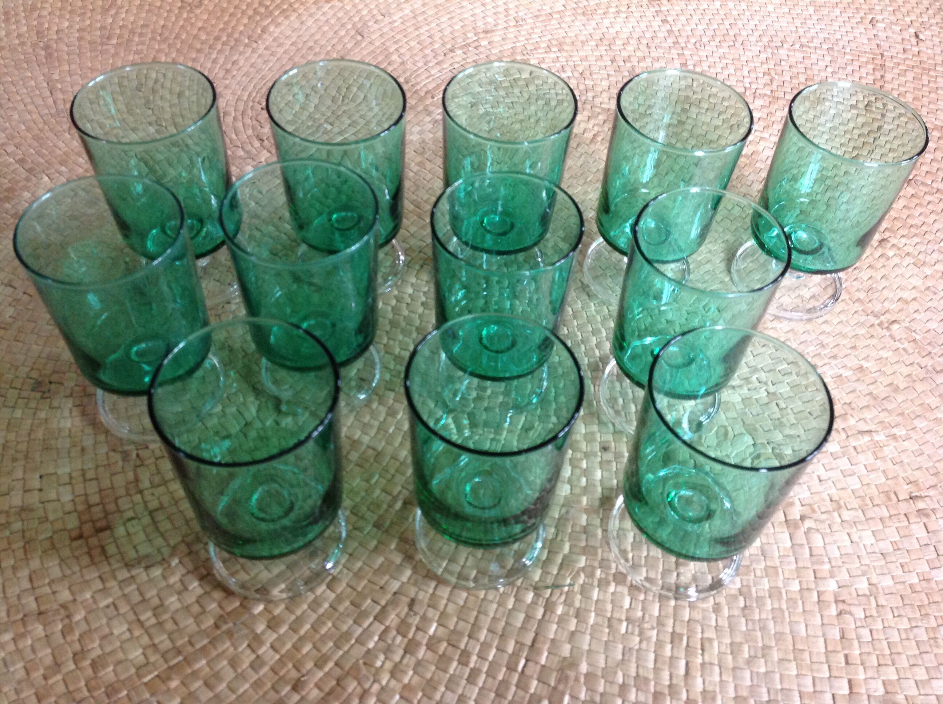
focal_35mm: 35
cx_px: 472
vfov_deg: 40.6
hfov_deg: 52.7
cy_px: 352
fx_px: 952
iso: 250
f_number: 2.4
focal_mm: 4.28
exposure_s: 1/15
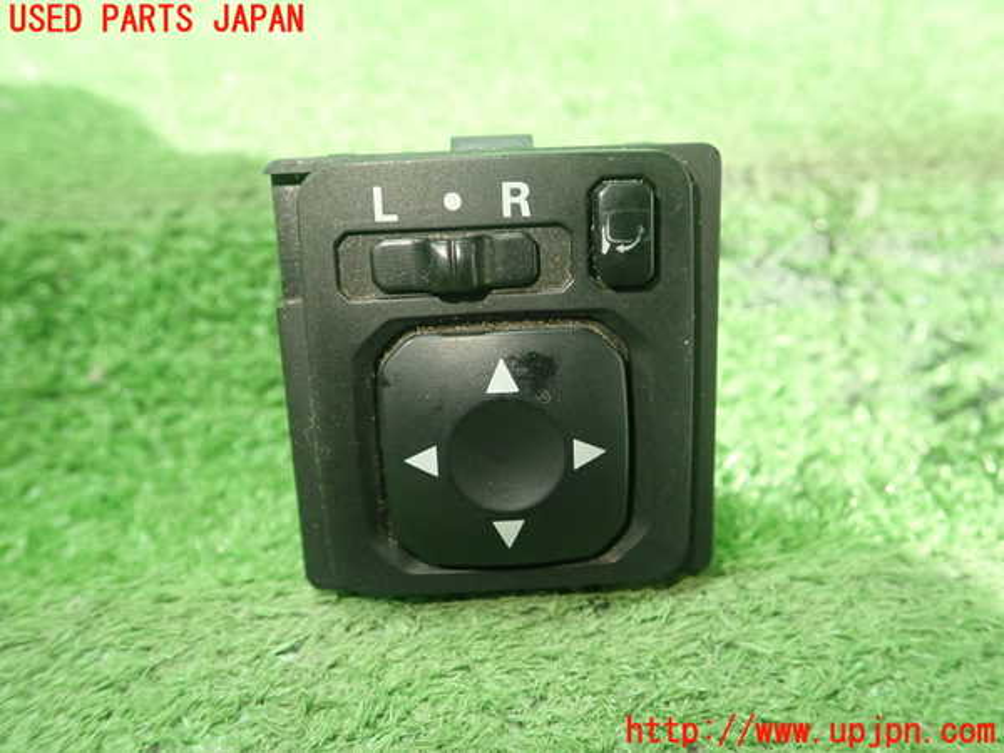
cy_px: 376
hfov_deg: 60.0
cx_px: 502
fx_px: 870
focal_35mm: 30
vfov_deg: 46.8
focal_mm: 5.5
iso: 500
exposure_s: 1/125
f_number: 2.3
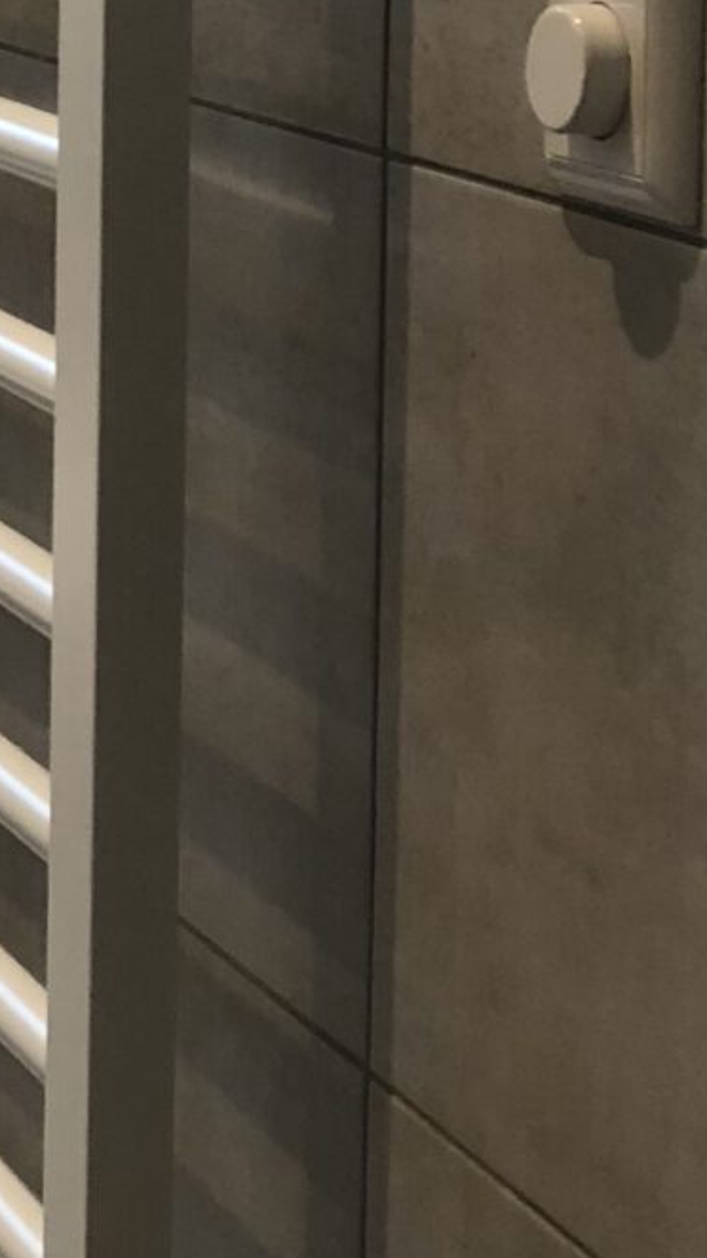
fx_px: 3936
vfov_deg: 17.6
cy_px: -74
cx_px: -1009
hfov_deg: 9.2
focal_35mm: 118
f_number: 1.8
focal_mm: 4
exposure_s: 1/17
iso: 50
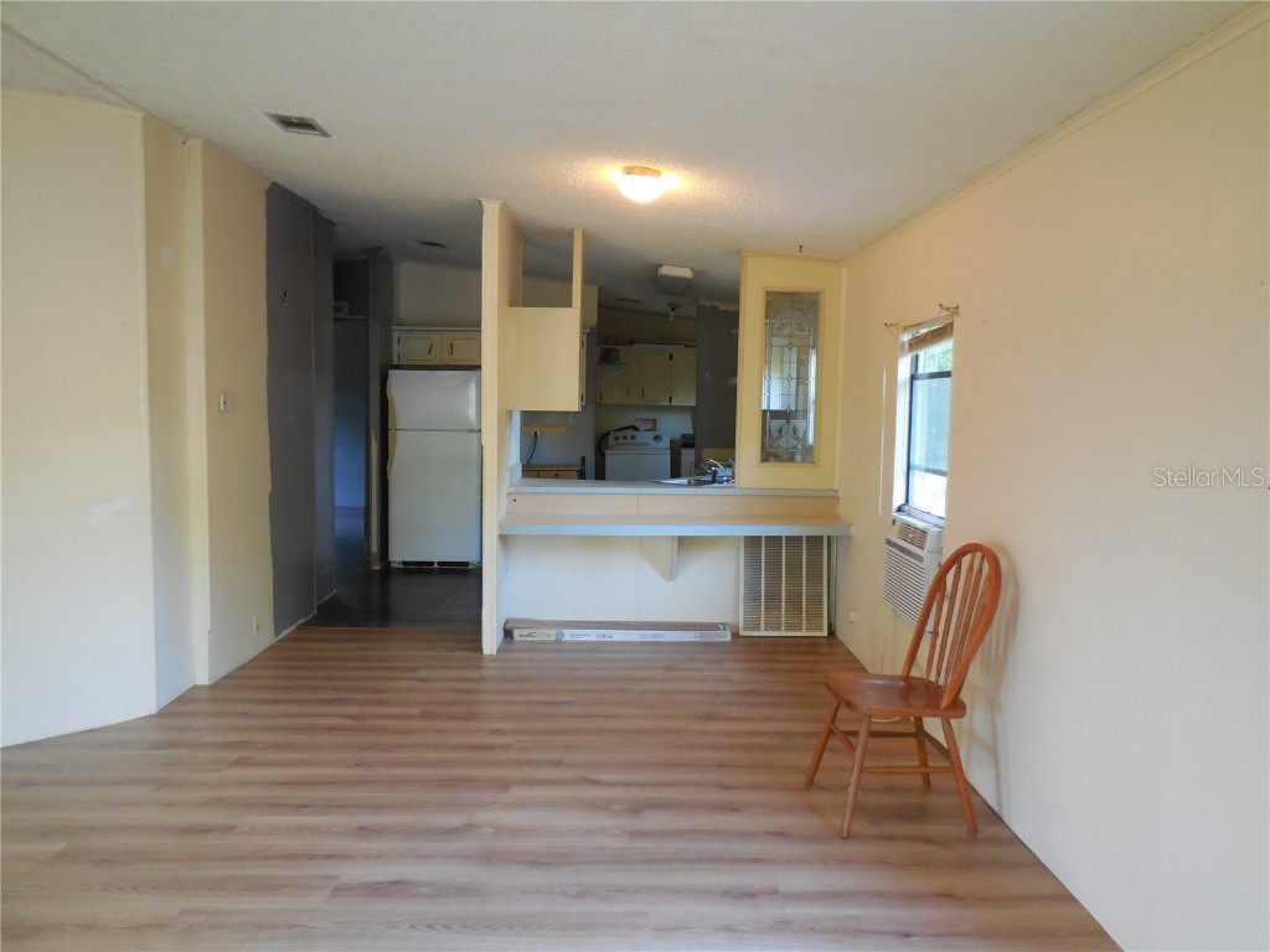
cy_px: 476
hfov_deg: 69.4
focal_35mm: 25
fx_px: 917
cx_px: 635
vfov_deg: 54.9
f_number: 3.1
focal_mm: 4.5
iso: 400
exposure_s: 1/30
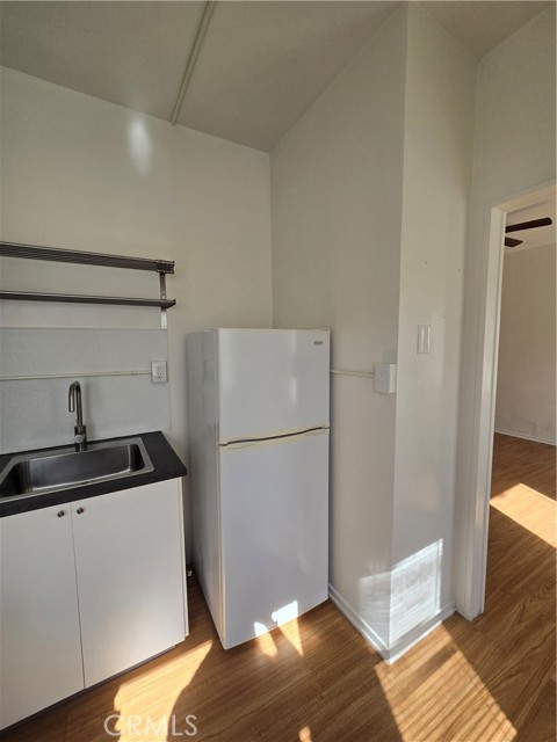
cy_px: 371
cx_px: 278
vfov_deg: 106.2
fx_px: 279
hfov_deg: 89.9
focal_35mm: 13
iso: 50
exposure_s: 1/205
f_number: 2.2
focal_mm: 2.2
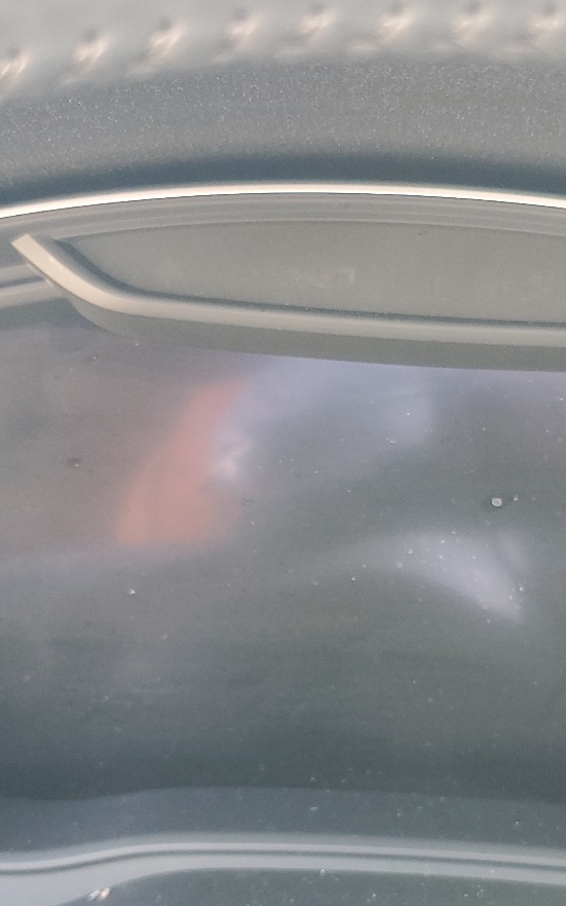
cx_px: 387
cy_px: 611
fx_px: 1234
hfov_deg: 25.7
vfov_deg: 39.8
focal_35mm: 50
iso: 131
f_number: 1.5
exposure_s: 1/60.2
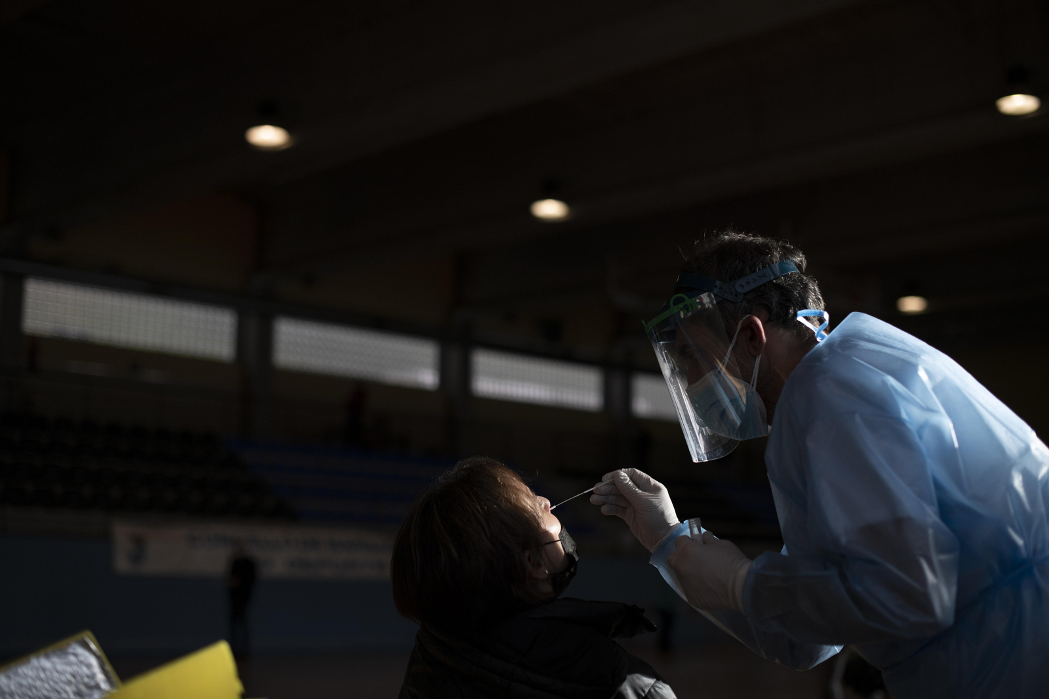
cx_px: 524
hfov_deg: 39.6
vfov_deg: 27.0
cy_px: 350
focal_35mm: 50
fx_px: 1457
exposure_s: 1/1600
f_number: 2.2
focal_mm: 50
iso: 200
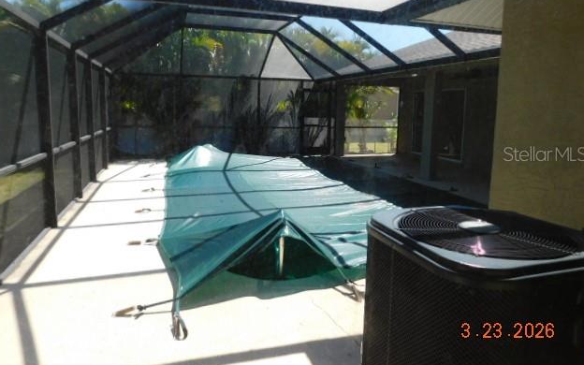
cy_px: 153
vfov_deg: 49.1
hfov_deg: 72.5
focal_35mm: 25
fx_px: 398
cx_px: 292
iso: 125
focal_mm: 4
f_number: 3
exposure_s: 1/500
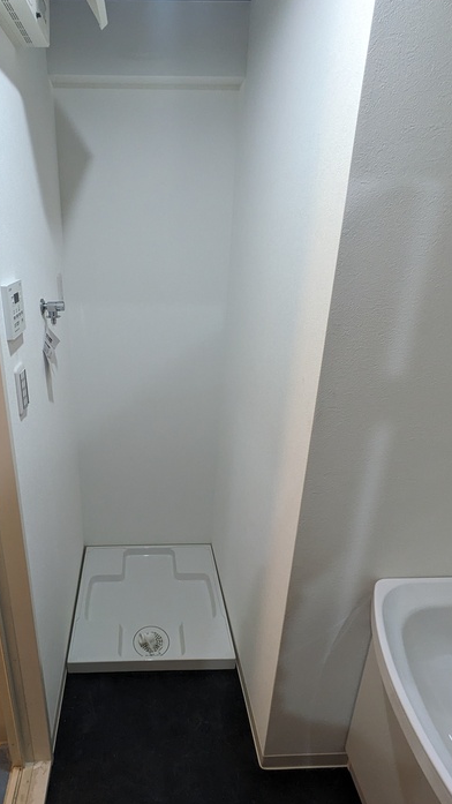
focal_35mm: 21
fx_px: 448
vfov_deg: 83.8
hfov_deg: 52.5
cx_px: 148
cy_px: 393
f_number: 2.2
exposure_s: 1/40
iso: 113
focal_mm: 1.83
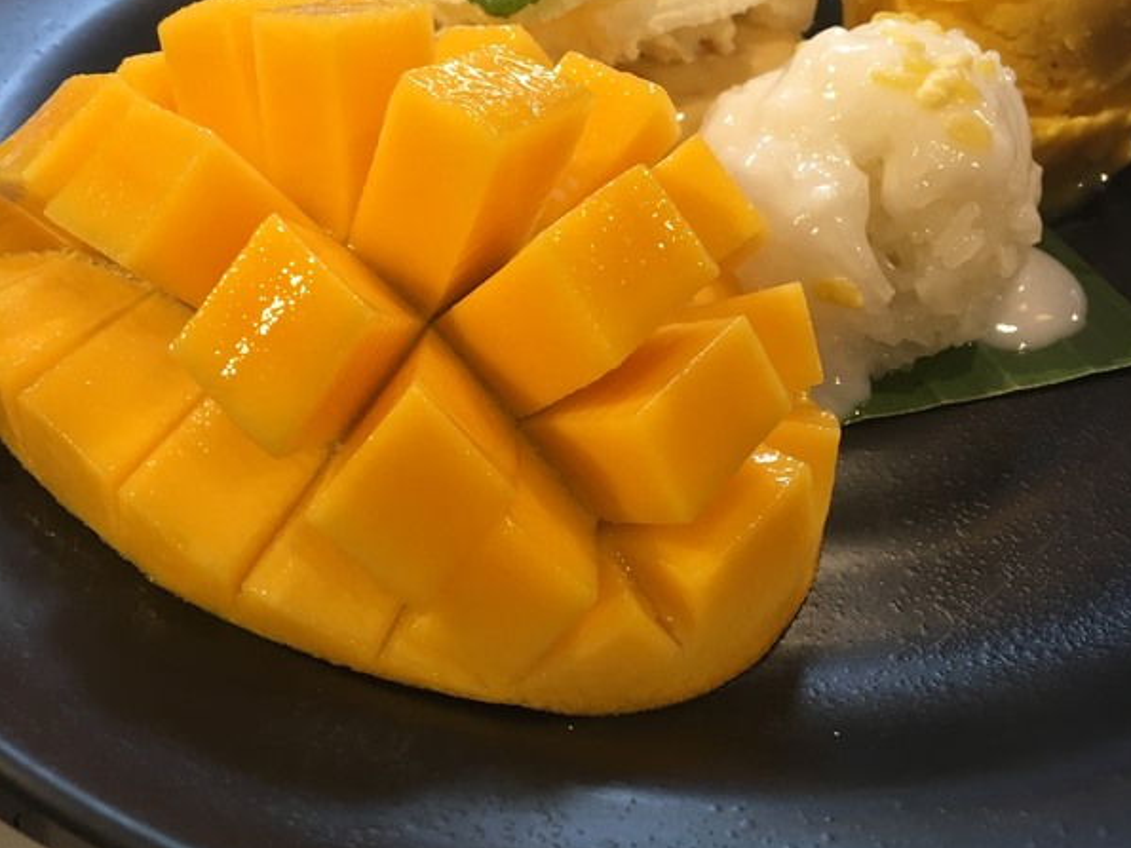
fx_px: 1274
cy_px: 338
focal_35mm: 39
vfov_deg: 36.7
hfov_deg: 47.9
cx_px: 568
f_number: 2.2
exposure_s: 1/33
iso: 100
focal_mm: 4.15
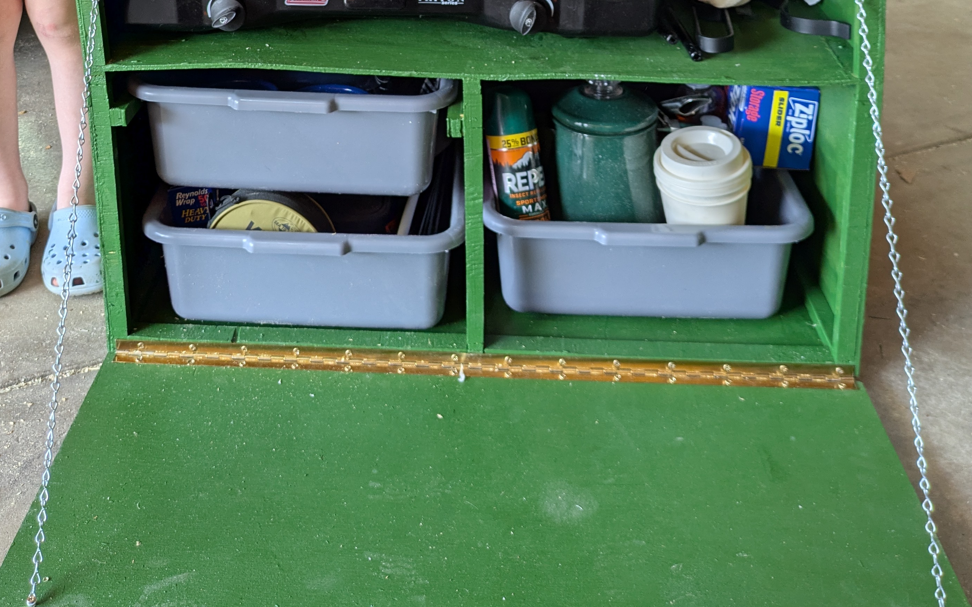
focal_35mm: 44
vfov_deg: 26.5
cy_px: -92
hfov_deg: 45.1
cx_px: 396
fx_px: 1166
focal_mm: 5.43
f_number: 1.89
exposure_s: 1/60
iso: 55
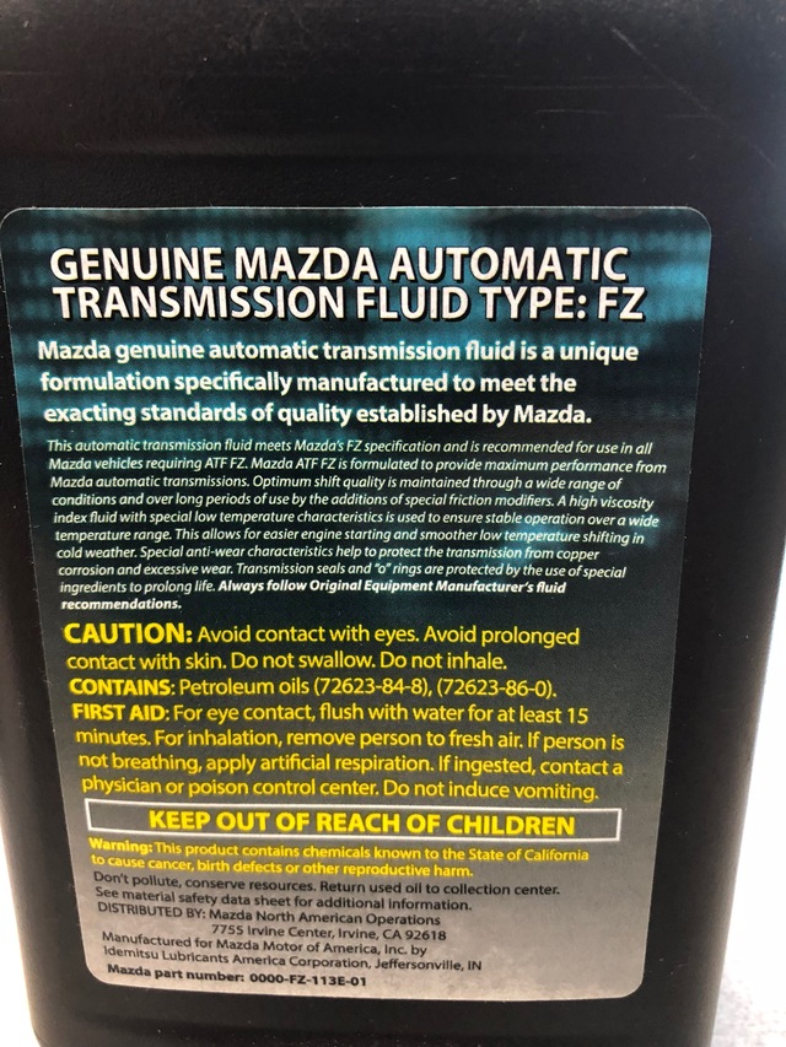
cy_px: 524
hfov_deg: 49.8
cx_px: 393
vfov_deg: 63.4
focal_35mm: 28
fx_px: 847
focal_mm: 3.99
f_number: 1.8
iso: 100
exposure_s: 1/11
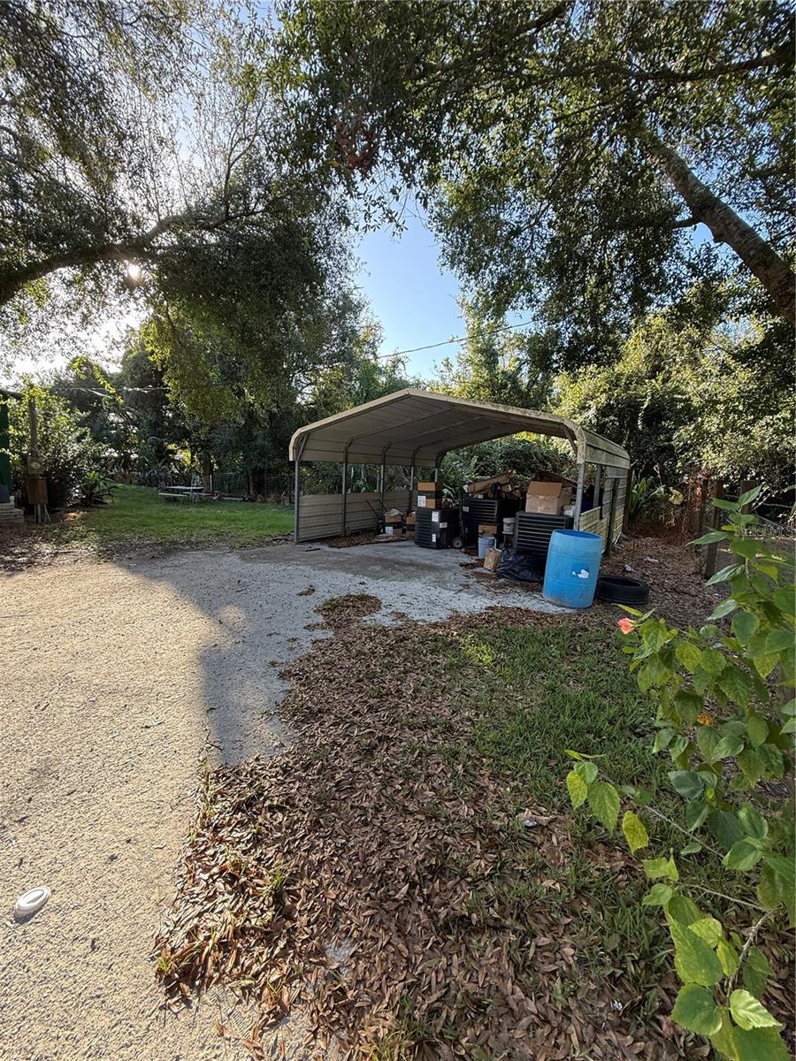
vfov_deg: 102.1
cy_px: 530
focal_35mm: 14
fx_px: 429
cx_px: 398
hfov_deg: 85.7
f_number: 2.2
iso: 64
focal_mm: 2.22
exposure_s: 1/188
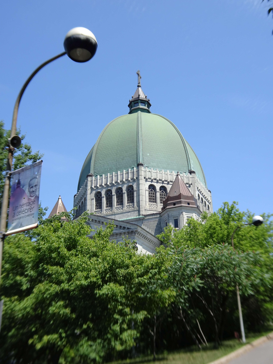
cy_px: 182
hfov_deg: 39.7
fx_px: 379
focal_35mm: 36
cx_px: 136
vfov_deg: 51.4
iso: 80
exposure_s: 1/400
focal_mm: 6.17
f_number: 4
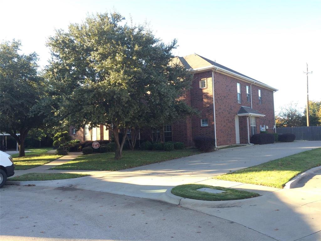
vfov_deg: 48.2
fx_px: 269
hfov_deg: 61.7
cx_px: 160
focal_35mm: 29
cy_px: 120
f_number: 2.2
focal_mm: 4.15
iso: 32
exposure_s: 1/193
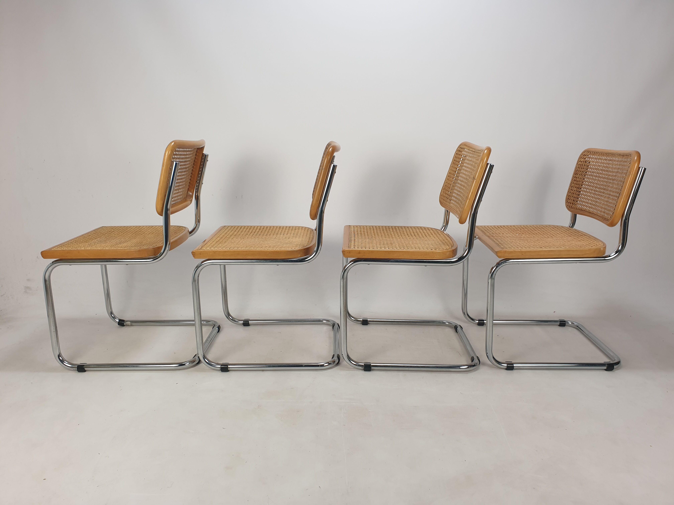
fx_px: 506
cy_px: 252
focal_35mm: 26
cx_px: 337
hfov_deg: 67.3
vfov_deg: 53.1
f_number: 2.4
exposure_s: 1/100
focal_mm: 4.3
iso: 64
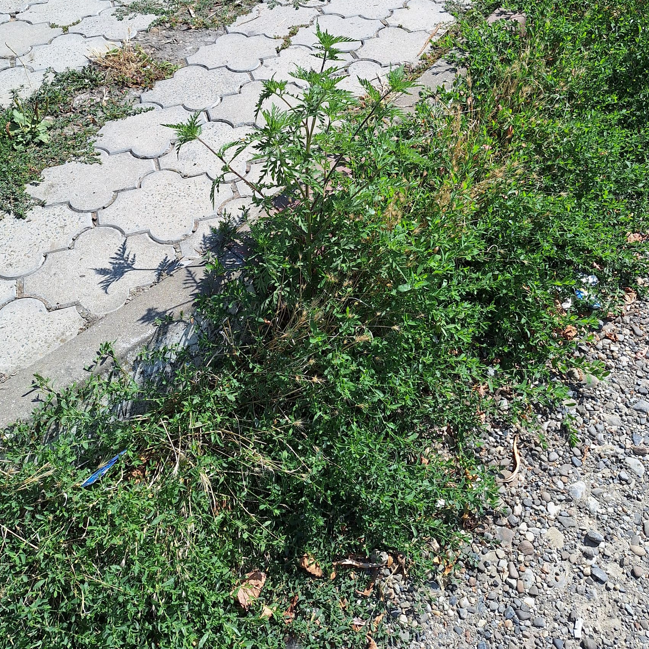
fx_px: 679
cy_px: 188
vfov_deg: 49.7
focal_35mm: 32
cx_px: 321
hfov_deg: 51.1
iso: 40
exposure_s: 1/2222
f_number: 1.8
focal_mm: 5.54
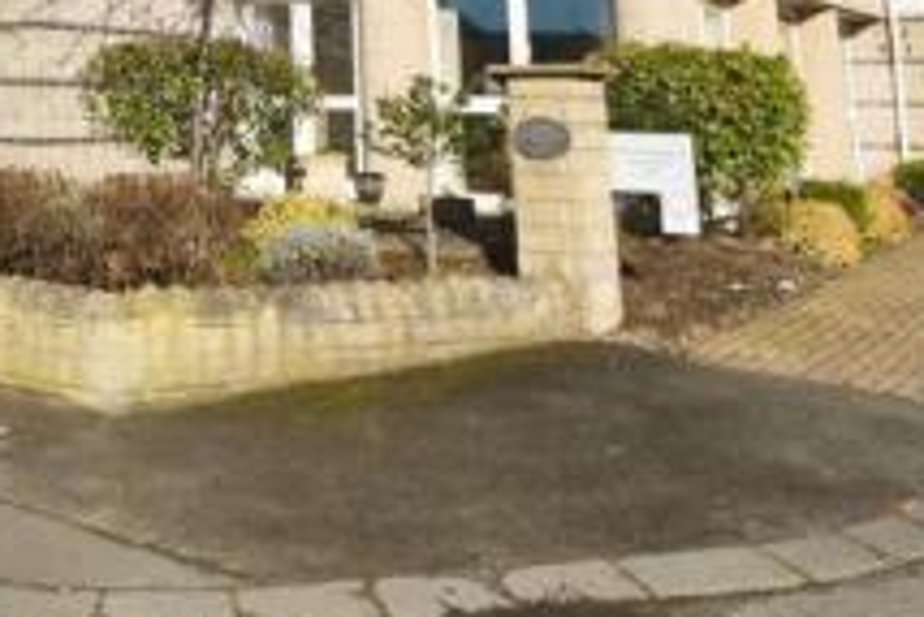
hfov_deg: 40.9
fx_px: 1181
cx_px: 184
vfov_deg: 23.4
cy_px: -308
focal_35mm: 46
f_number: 8
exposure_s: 1/2000
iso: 400
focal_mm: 10
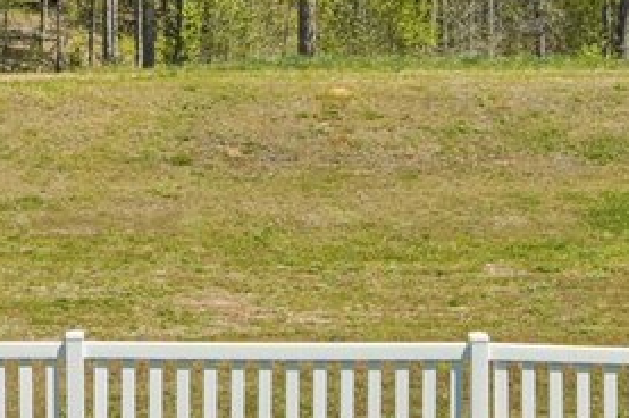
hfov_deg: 18.2
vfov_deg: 11.9
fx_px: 1937
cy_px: -149
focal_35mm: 111
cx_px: 93
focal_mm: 10
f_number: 8
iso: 100
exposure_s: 1/125
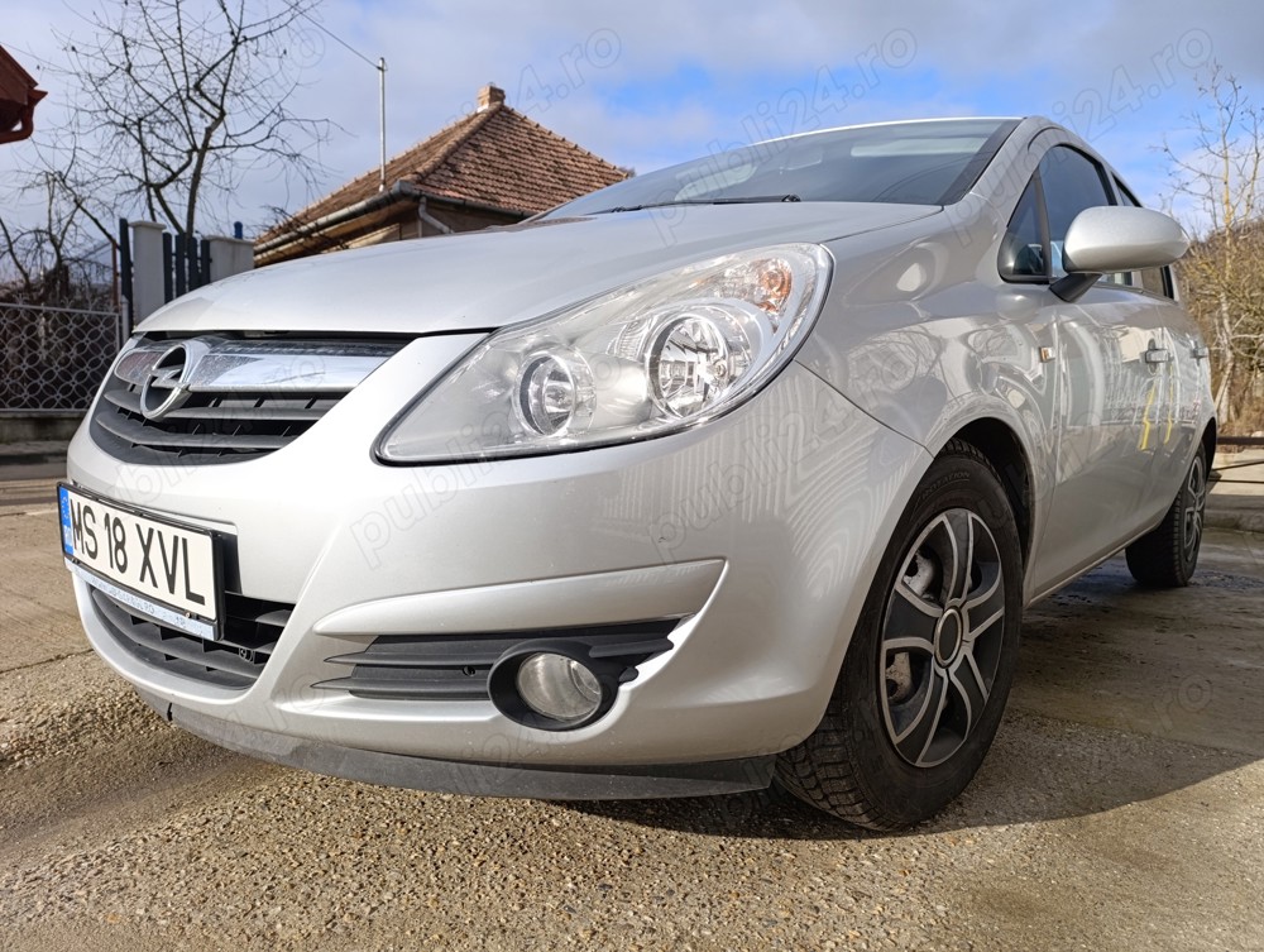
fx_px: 841
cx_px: 632
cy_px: 476
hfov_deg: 73.8
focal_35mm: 23
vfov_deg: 59.0
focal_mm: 6.14
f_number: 1.6
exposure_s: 1/549
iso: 50
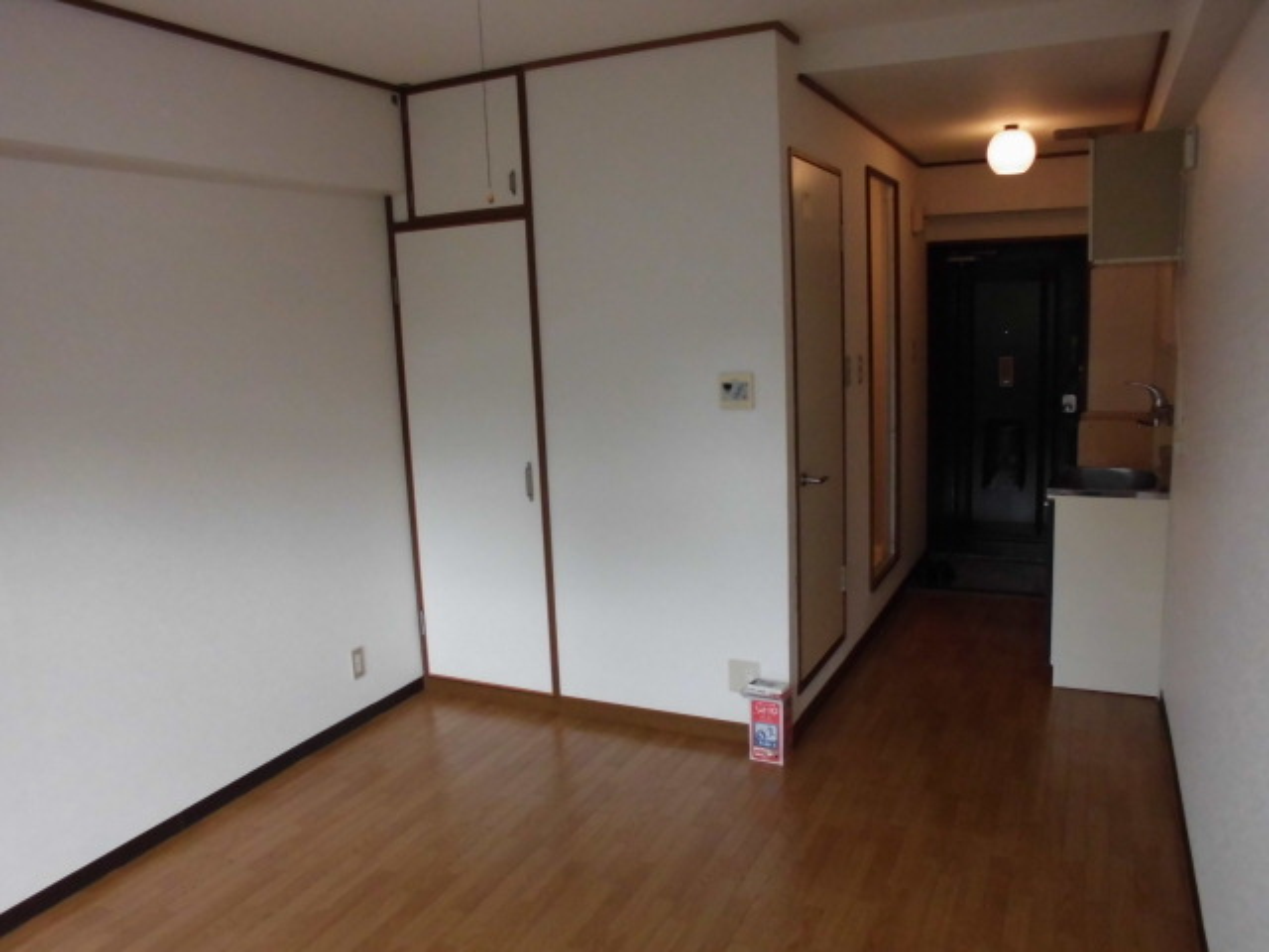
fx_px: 953
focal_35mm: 26
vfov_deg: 53.1
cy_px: 476
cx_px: 634
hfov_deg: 67.3
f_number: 3.5
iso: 200
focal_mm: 4.6
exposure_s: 1/60
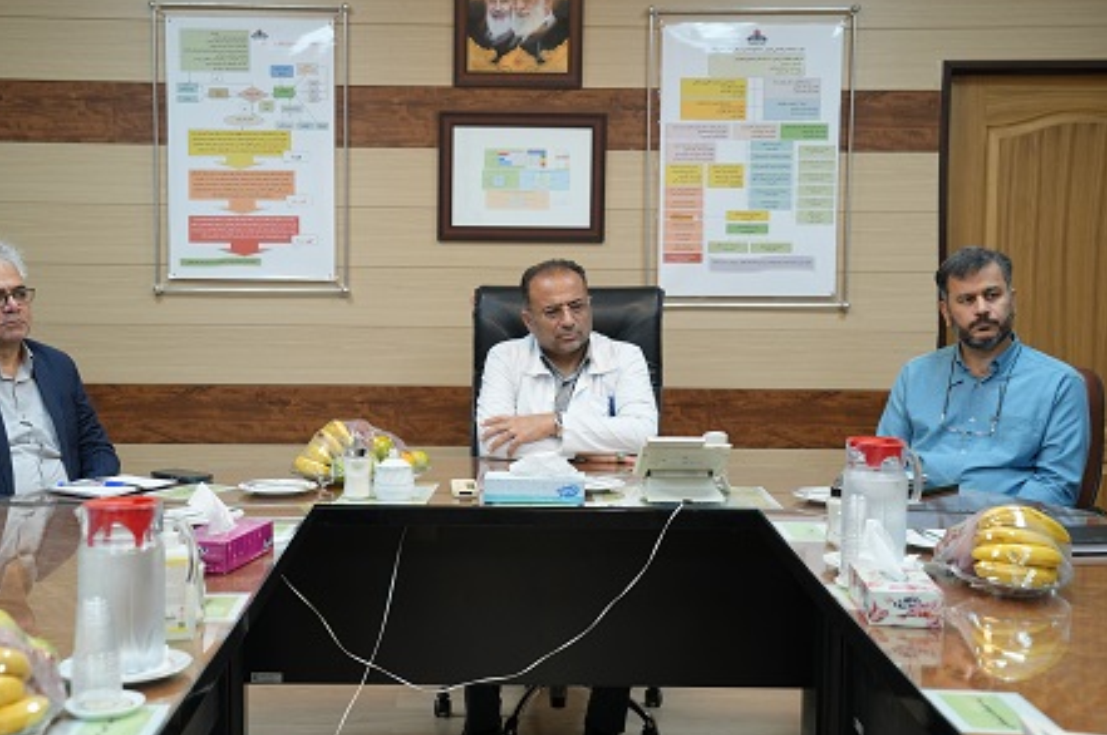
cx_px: 484
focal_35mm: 53
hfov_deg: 37.5
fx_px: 1628
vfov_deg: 25.5
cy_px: 349
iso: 800
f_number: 4
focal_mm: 46
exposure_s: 1/160
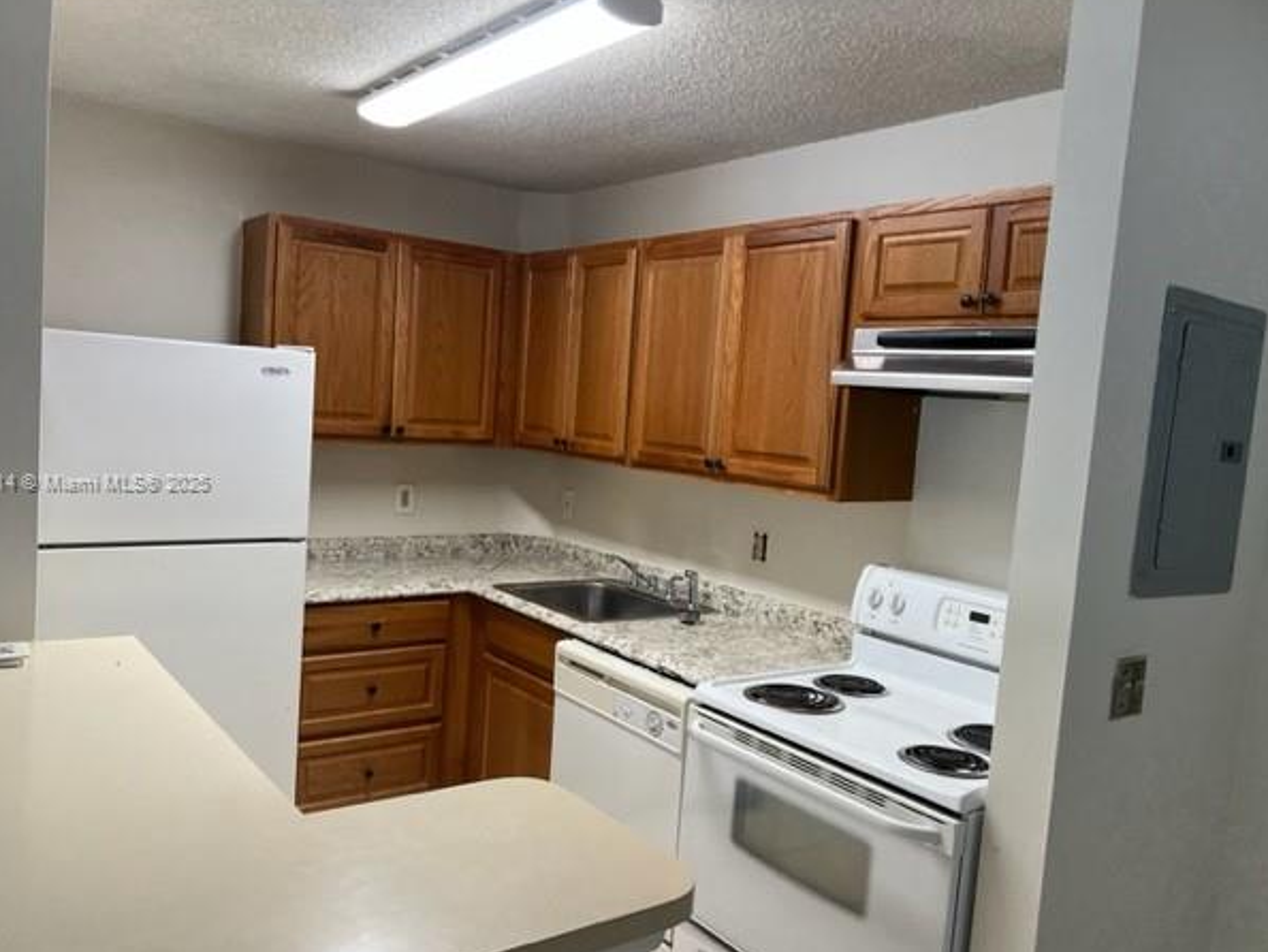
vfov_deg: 49.8
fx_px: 1026
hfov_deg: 63.4
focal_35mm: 28
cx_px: 596
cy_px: 485
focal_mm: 5.7
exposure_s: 1/120
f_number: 1.5
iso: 100
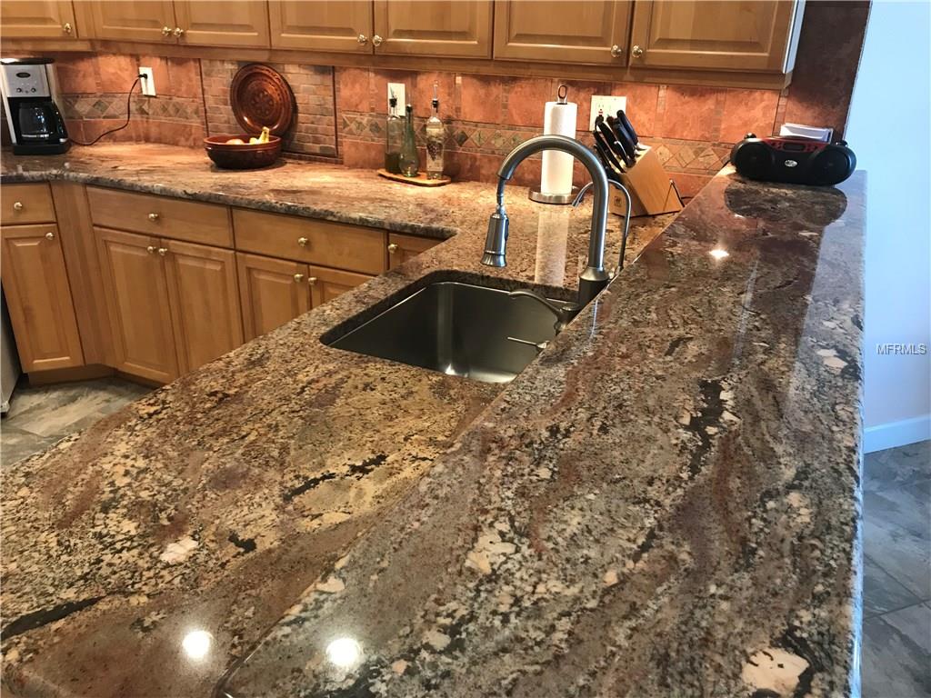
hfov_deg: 63.4
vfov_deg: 49.7
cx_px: 466
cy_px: 349
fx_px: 753
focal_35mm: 28
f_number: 1.8
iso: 40
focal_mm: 3.99
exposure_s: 1/15
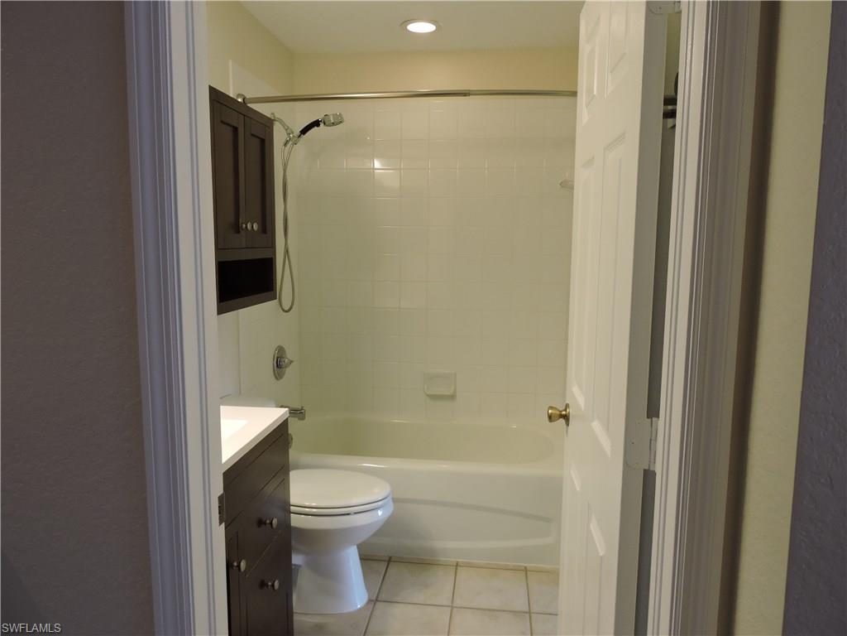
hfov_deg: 71.6
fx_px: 587
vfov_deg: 56.8
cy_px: 318
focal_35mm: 24
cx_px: 424
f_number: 3.3
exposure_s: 1/30
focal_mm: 4.3
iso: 180
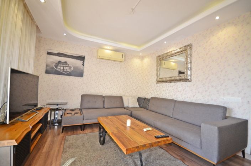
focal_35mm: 16
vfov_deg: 71.7
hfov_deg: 95.1
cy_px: 83
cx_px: 126
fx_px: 115
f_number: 4.2
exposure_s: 1/60
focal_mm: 11
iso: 560
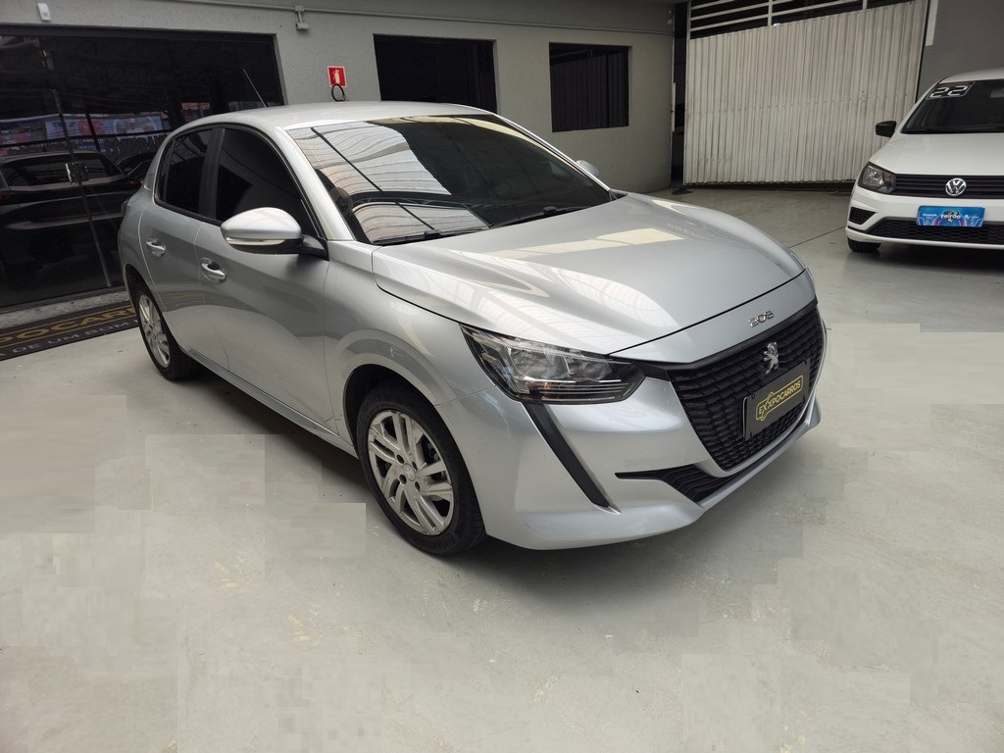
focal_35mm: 23
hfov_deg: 73.9
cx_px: 502
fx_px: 667
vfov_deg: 58.9
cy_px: 376
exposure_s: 1/241
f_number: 1.7
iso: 12
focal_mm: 6.3
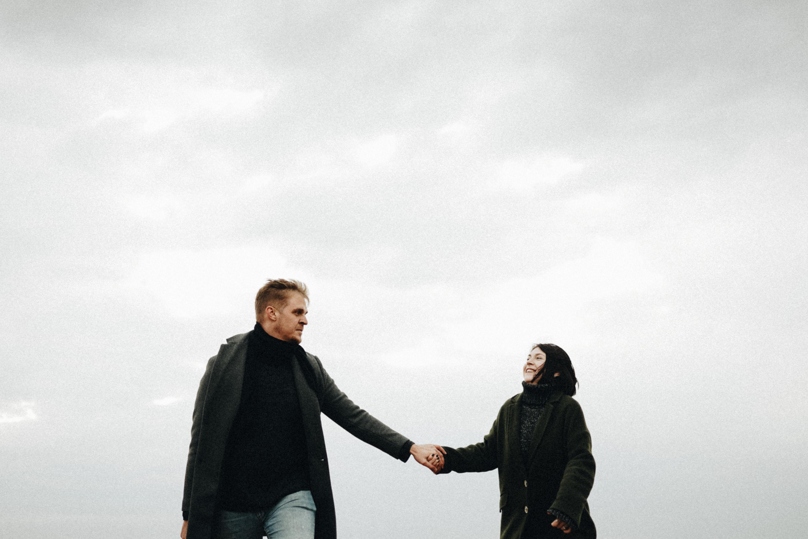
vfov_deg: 37.9
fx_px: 786
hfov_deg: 54.4
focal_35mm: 35
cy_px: 270
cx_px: 404
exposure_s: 1/2000
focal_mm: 35
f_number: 1.4
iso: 200
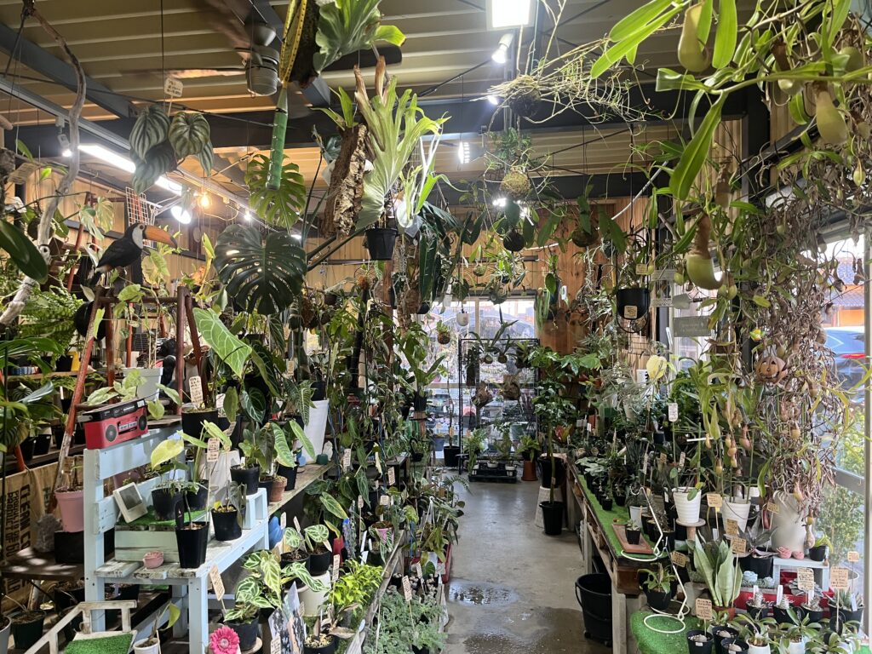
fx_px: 655
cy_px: 327
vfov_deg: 53.1
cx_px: 436
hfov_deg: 67.3
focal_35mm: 26
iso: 125
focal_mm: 5.1
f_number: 1.6
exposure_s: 1/60
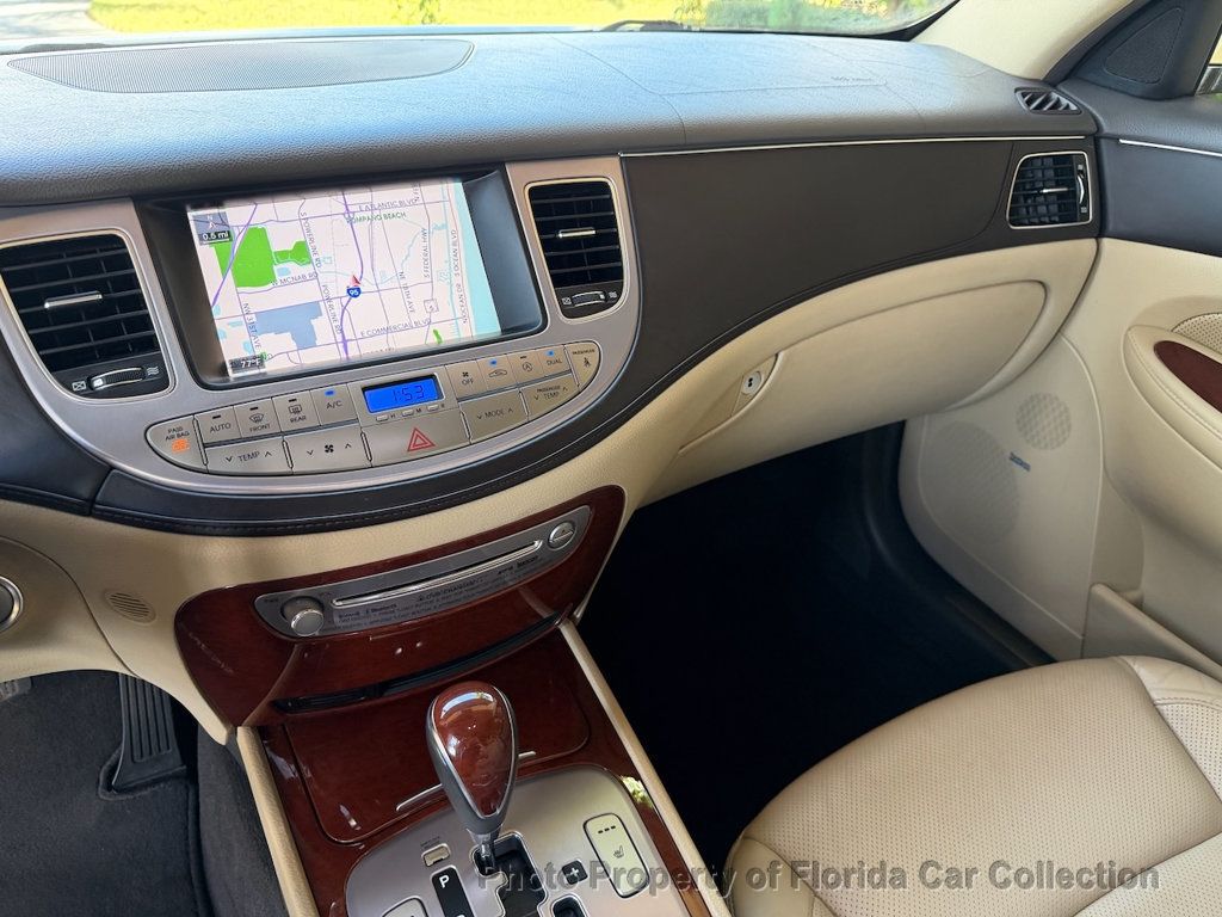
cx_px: 611
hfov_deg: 71.6
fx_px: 847
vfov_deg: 56.8
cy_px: 458
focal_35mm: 24
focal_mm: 6.76
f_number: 1.78
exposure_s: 1/123
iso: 200
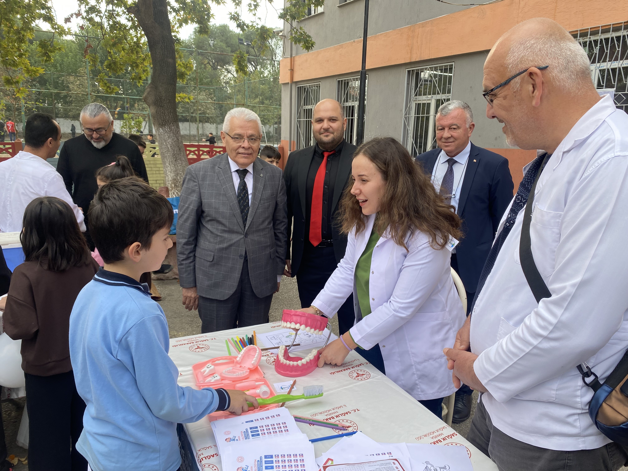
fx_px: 472
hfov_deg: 67.3
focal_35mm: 26
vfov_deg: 53.1
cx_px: 314
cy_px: 236
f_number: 1.8
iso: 32
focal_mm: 4.25
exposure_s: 1/326
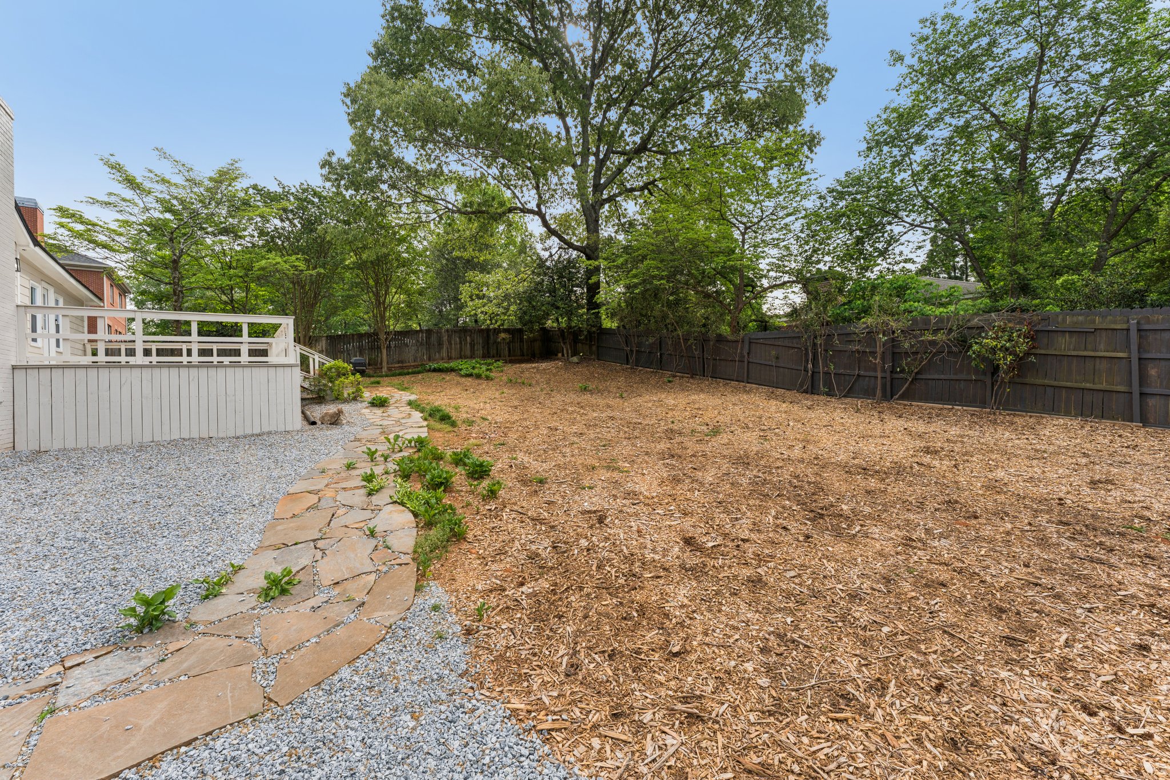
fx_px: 455
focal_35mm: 14
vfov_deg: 81.2
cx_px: 585
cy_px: 390
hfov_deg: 104.3
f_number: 8
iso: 100
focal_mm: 14
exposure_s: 1/125
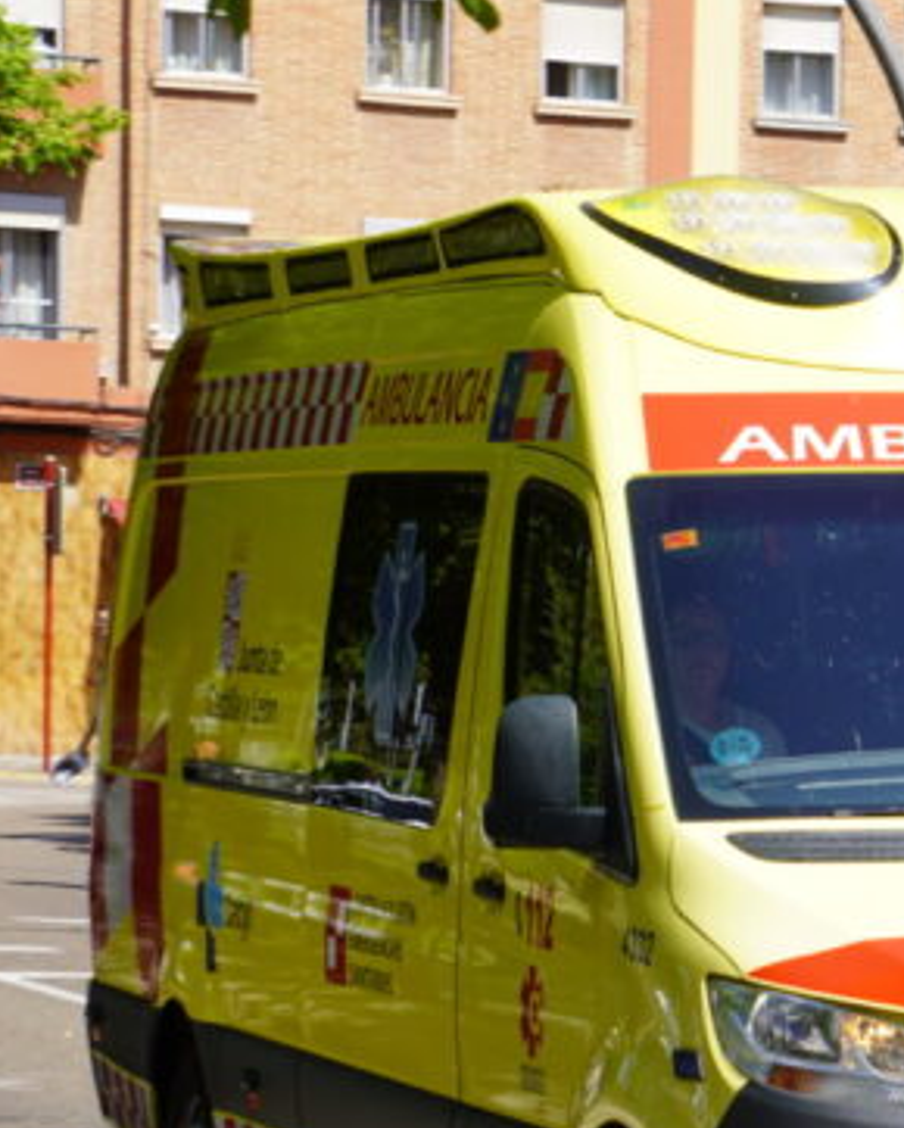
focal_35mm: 203
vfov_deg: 9.5
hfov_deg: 7.6
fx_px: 6783
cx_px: 1013
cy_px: 742
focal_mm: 68
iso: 100
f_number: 8
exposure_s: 1/200
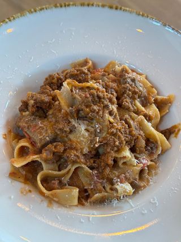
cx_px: 90
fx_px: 335
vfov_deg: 39.7
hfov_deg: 30.3
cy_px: 121
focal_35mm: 48
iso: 250
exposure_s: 1/50
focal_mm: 6.76
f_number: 1.78
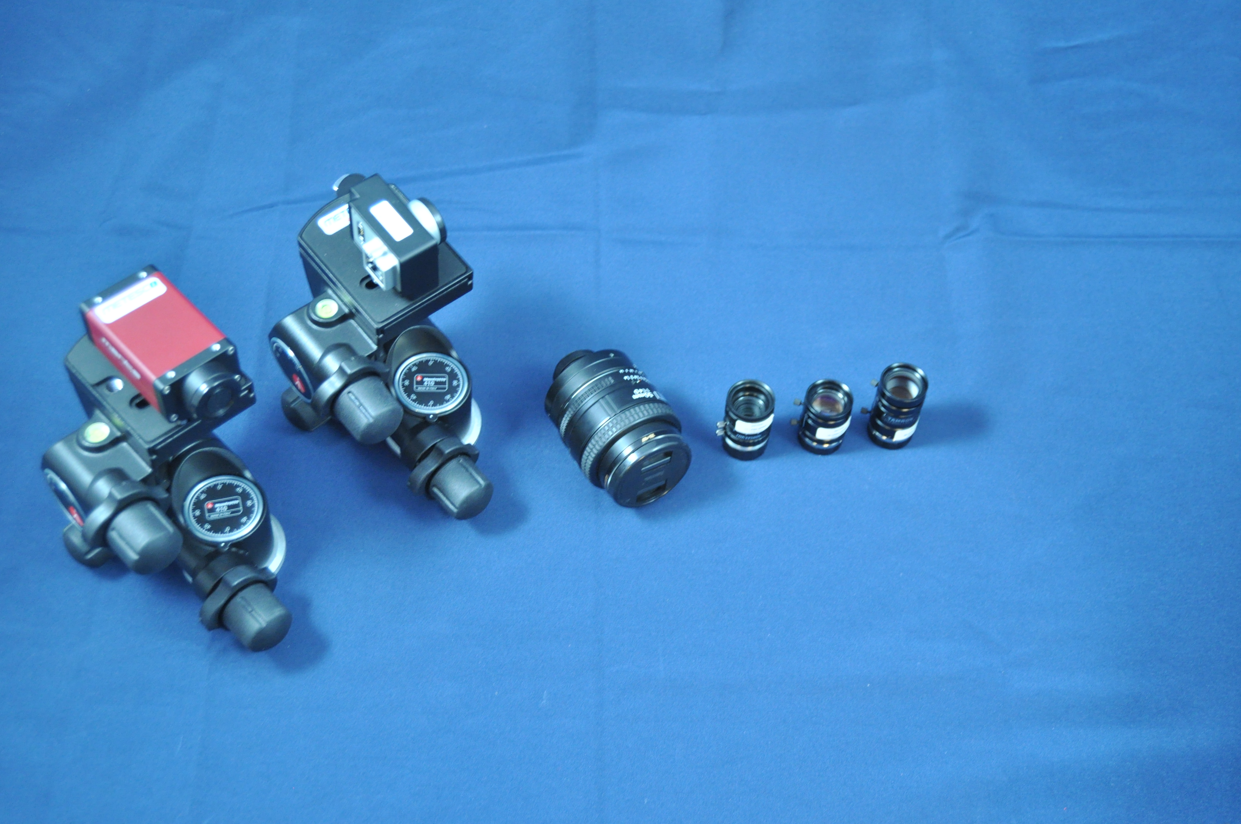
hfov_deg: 43.7
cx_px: 620
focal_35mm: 45
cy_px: 412
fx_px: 1549
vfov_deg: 29.8
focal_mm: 30
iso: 1100
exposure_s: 1/20
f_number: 4.5
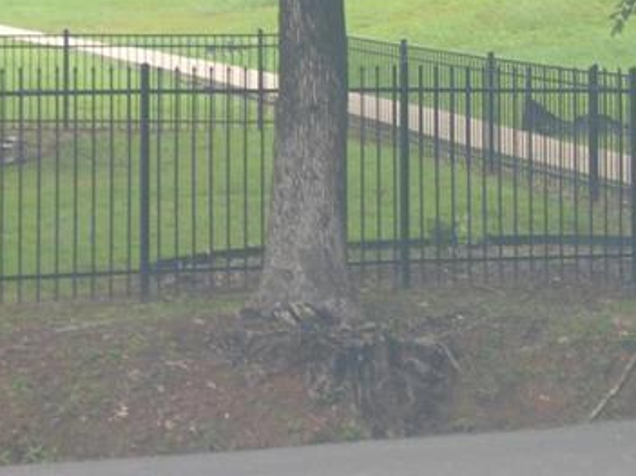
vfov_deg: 10.5
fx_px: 2571
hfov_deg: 13.8
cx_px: 708
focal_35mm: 140
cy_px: 13
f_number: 3.8
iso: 125
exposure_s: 1/60
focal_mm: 8.24
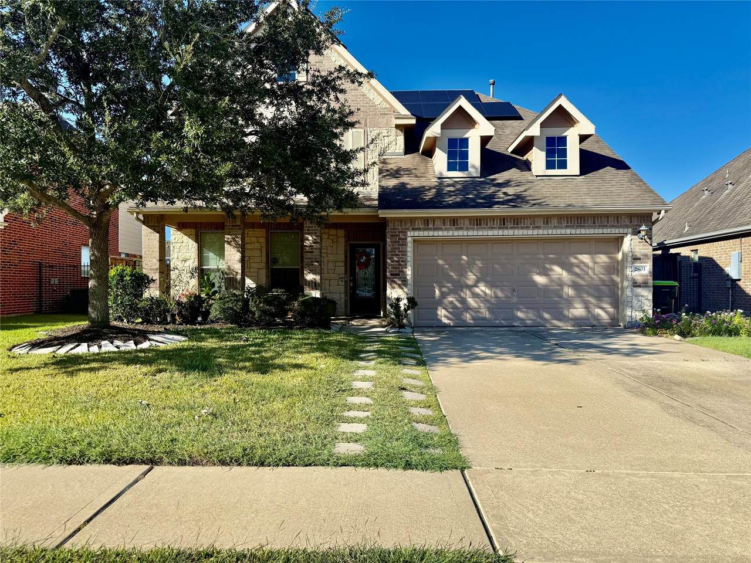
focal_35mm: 24
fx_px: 521
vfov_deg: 56.8
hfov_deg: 71.6
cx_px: 376
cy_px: 282
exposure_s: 1/3584
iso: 80
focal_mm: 6.76
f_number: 1.78
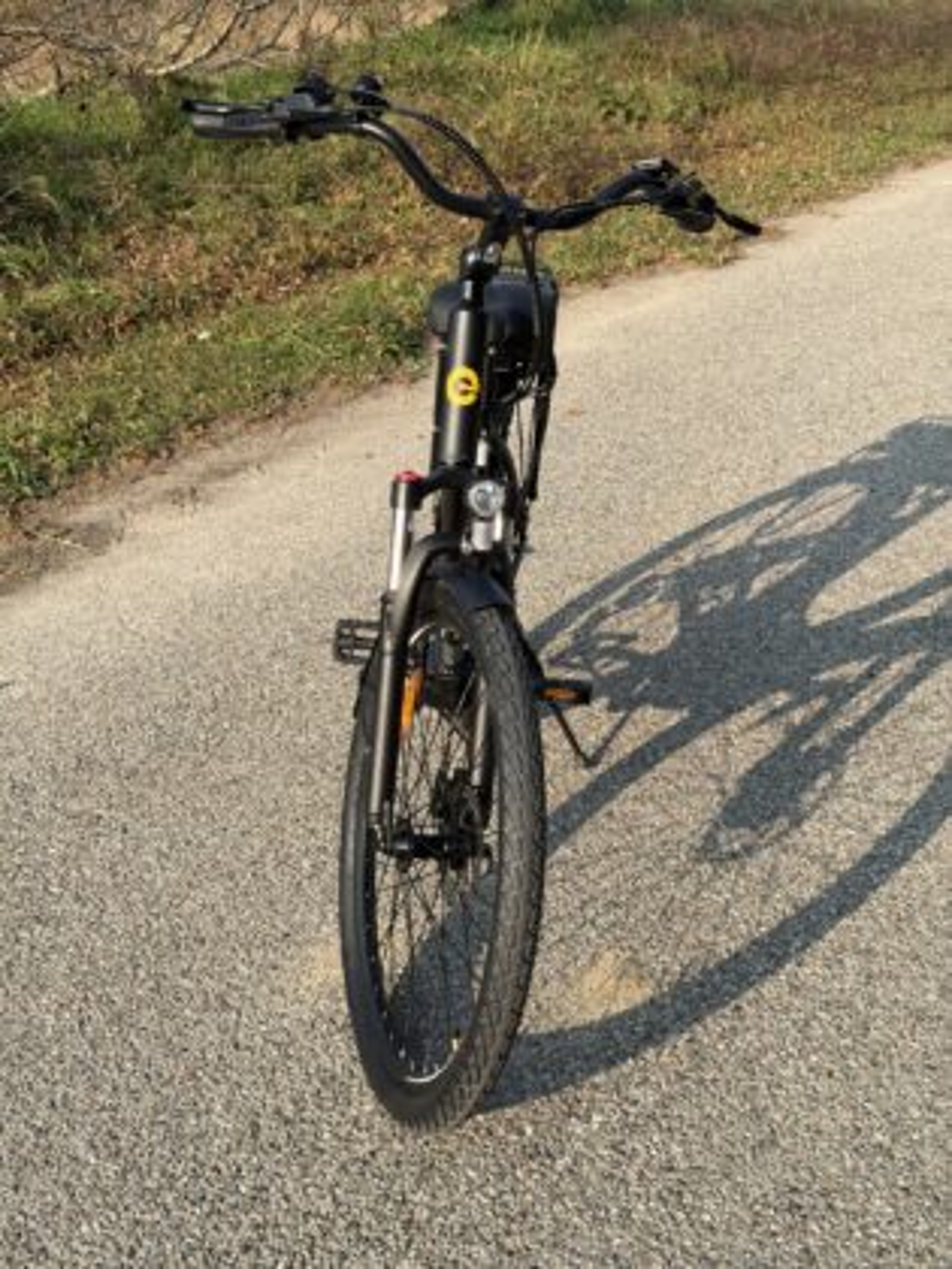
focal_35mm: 48
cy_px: 634
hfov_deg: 30.3
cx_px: 476
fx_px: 1760
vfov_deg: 39.7
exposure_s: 1/2342
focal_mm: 6.76
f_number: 1.78
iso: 64
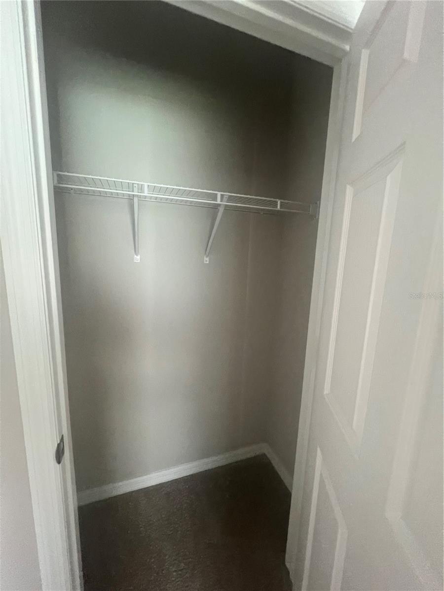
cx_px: 222
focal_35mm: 13
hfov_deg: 89.9
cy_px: 296
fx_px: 222
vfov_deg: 106.2
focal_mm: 1.57
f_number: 1.8
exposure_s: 1/60
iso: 640
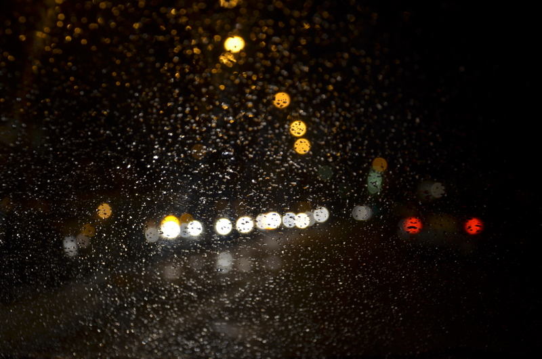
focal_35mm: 63
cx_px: 271
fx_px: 947
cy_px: 180
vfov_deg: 21.5
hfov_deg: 32.0
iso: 400
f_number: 5
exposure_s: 1/100
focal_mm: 42
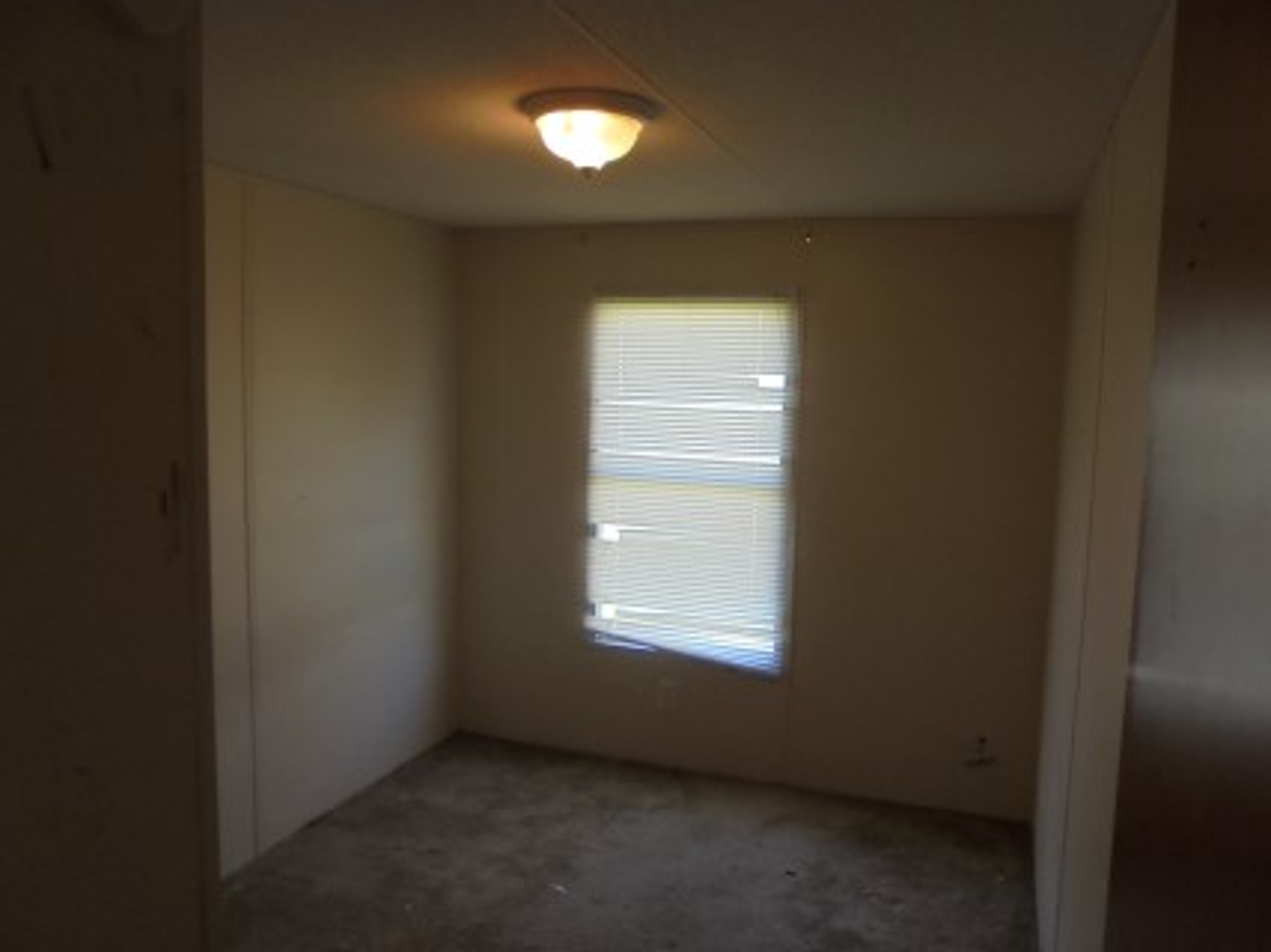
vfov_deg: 53.0
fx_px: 954
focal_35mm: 26
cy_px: 476
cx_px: 636
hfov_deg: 67.3
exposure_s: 1/50
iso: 100
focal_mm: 4.6
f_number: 3.5
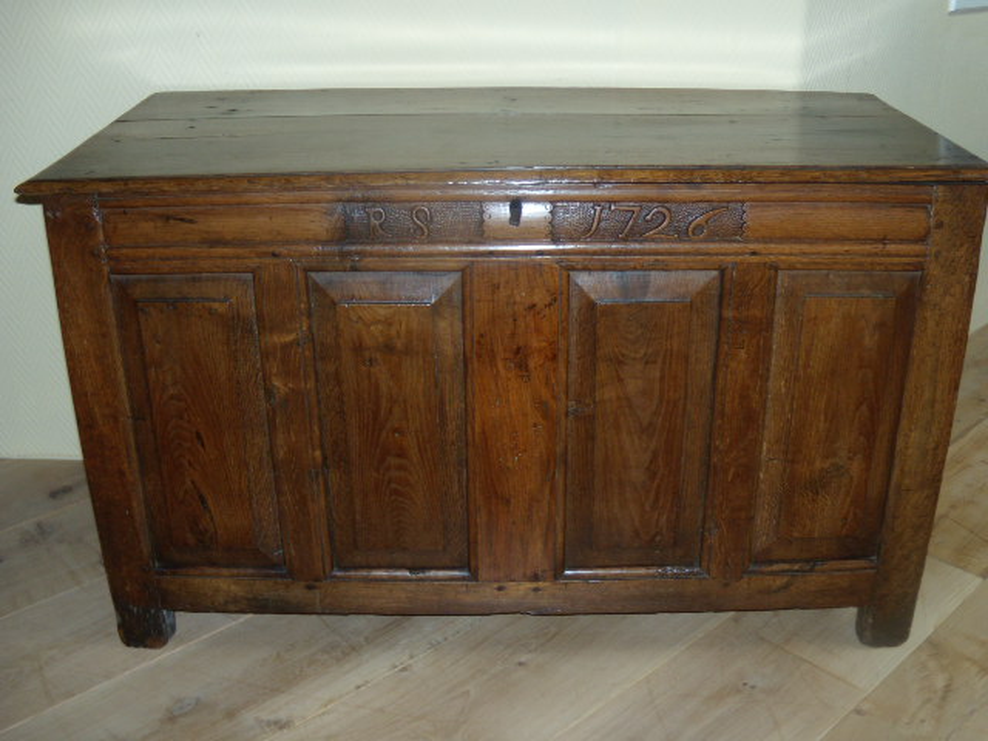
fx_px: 1028
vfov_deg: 39.7
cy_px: 370
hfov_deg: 51.4
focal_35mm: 36
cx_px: 494
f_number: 3.6
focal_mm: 6.4
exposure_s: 1/30
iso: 100
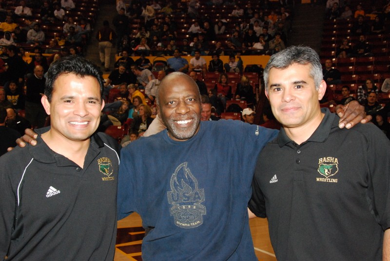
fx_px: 504
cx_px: 195
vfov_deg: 29.0
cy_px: 130
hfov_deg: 42.3
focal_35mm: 46
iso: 1600
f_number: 11
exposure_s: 1/125
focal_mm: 31
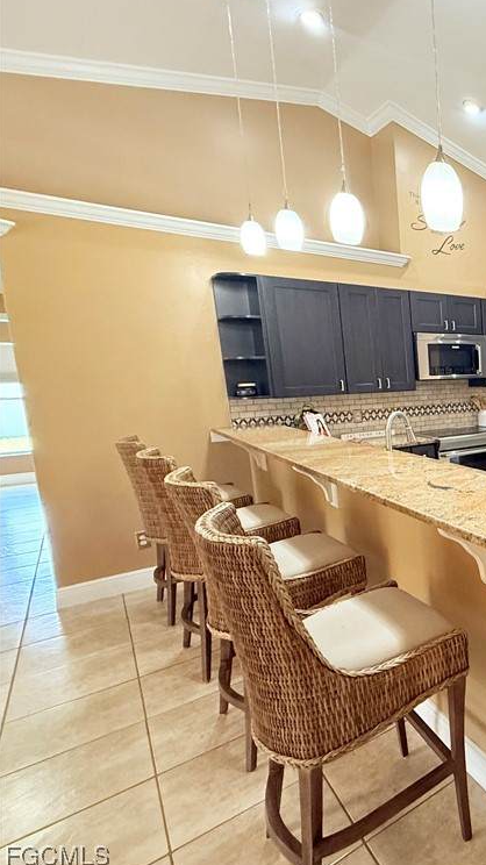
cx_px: 593
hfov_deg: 38.4
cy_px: 435
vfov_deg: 83.9
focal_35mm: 21
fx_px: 482
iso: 400
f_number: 2.2
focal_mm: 2.22
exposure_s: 1/60
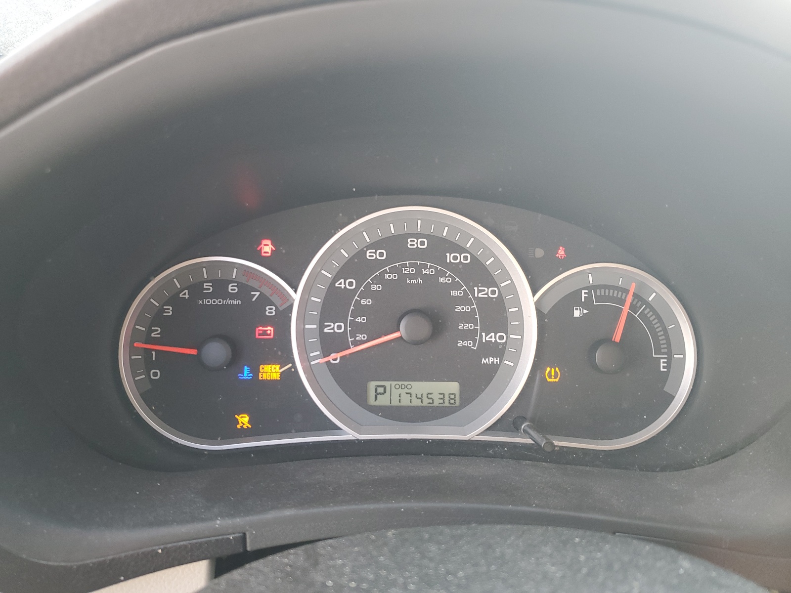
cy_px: 296
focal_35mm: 26
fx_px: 594
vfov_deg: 53.1
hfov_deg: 67.3
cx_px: 396
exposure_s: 1/60.2
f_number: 1.5
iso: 61
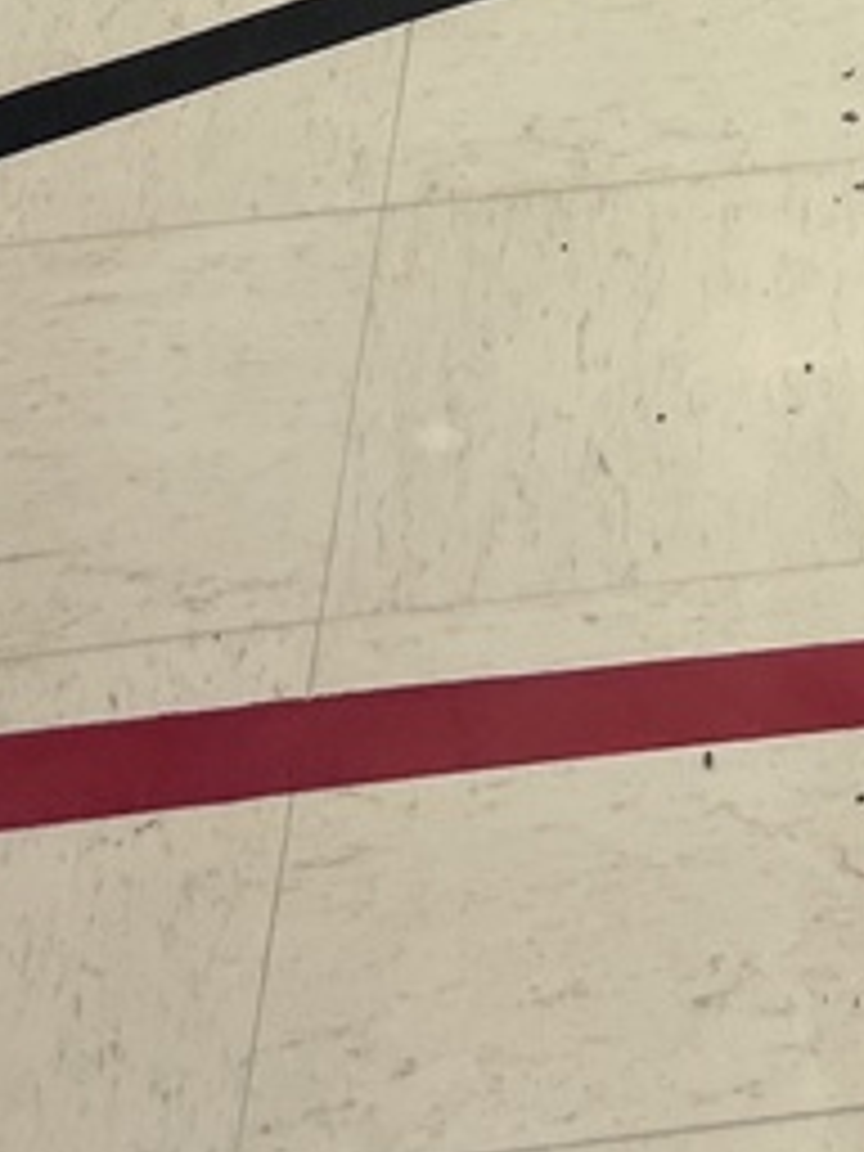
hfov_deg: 13.4
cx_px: 1310
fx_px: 3461
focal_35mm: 104
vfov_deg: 17.0
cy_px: -612
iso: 100
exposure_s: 1/120
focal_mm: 5.1
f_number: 1.6
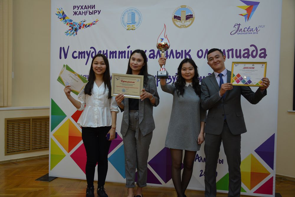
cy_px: 98
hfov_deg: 49.5
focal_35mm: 39
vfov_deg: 34.2
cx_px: 148
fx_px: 320
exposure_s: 1/60
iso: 500
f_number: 4
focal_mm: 26
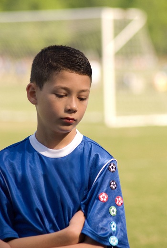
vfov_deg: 7.6
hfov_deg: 5.1
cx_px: 84
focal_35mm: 270
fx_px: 1871
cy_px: 124
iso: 800
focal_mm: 180
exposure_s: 1/1600
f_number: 5
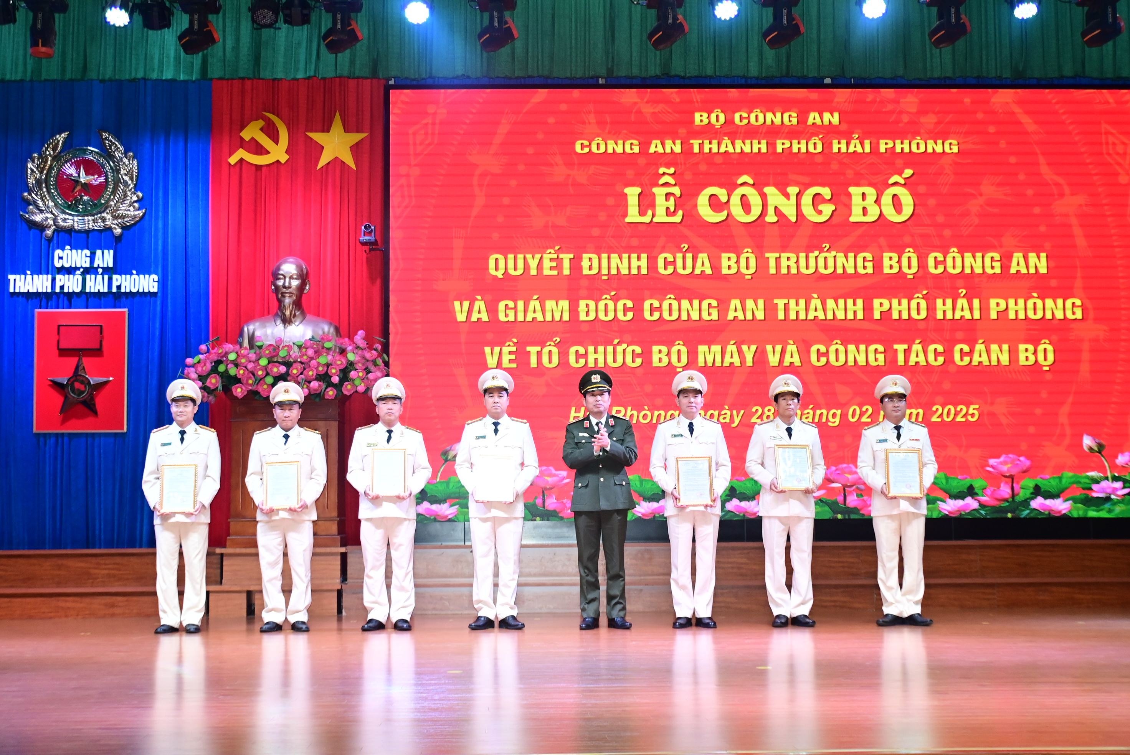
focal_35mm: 51
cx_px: 565
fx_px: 1602
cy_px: 378
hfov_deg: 38.9
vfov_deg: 26.5
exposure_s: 1/200
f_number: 4.2
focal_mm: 34
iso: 1250
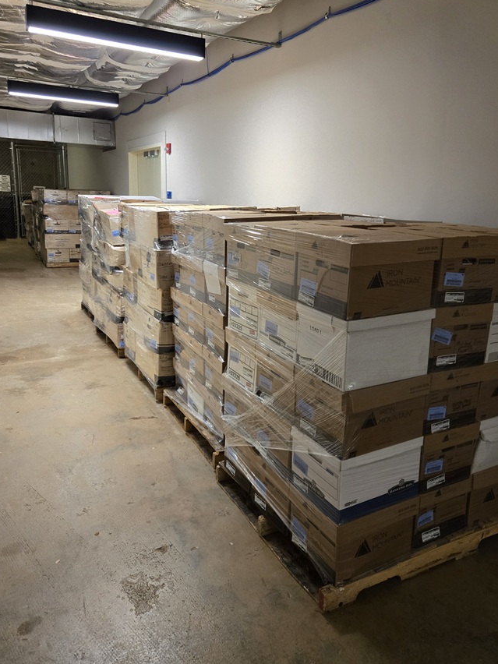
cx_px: 265
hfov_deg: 51.3
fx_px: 518
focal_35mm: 27
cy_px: 294
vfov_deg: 65.1
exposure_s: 1/120
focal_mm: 5.4
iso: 400
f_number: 1.8
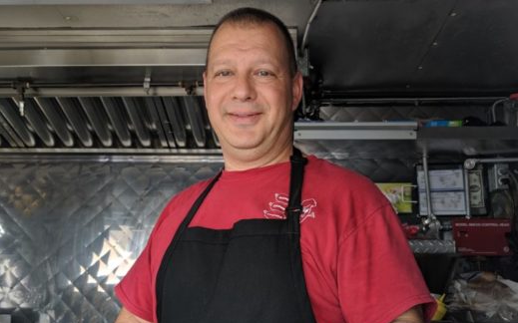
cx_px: 263
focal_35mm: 39
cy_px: 209
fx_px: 550
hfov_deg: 50.4
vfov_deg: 32.5
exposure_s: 1/84.1
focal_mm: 4.44
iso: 66
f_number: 1.8
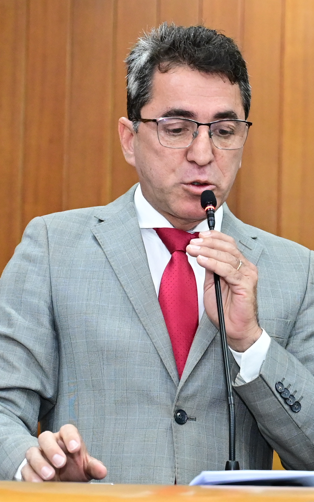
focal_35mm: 175
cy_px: 276
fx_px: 2396
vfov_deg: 12.0
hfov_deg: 7.5
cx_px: 198
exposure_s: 1/125
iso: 4000
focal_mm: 59
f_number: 4
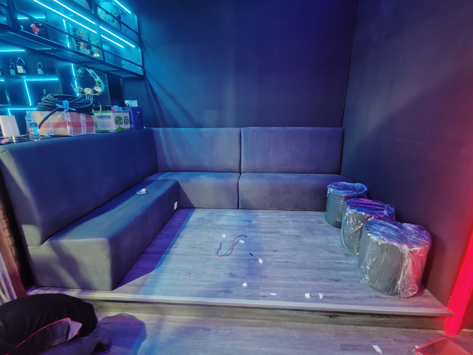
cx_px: 236
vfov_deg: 78.1
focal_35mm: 16
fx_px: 219
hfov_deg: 94.5
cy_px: 178
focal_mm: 1.96
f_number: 2.2
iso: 2500
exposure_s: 1/17
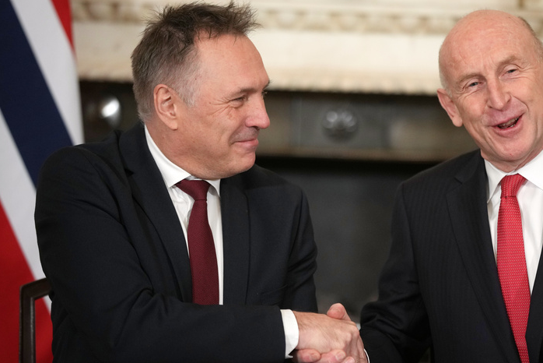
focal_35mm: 198
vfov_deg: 6.9
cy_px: 187
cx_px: 384
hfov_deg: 10.4
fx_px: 2988
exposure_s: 1/500
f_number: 1.8
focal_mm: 135
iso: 2000
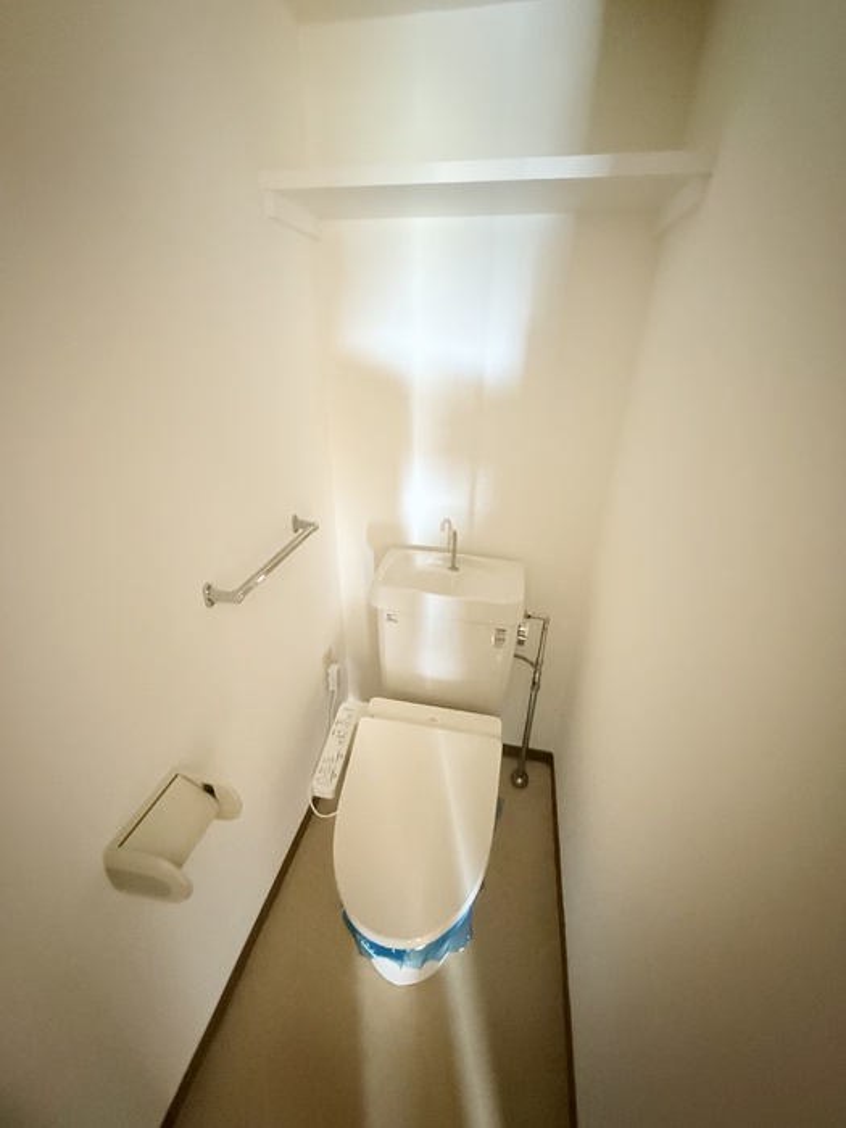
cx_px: 423
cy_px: 564
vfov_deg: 102.1
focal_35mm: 14
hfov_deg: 85.7
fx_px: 456
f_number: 2.2
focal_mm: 2.22
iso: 1250
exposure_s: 1/43
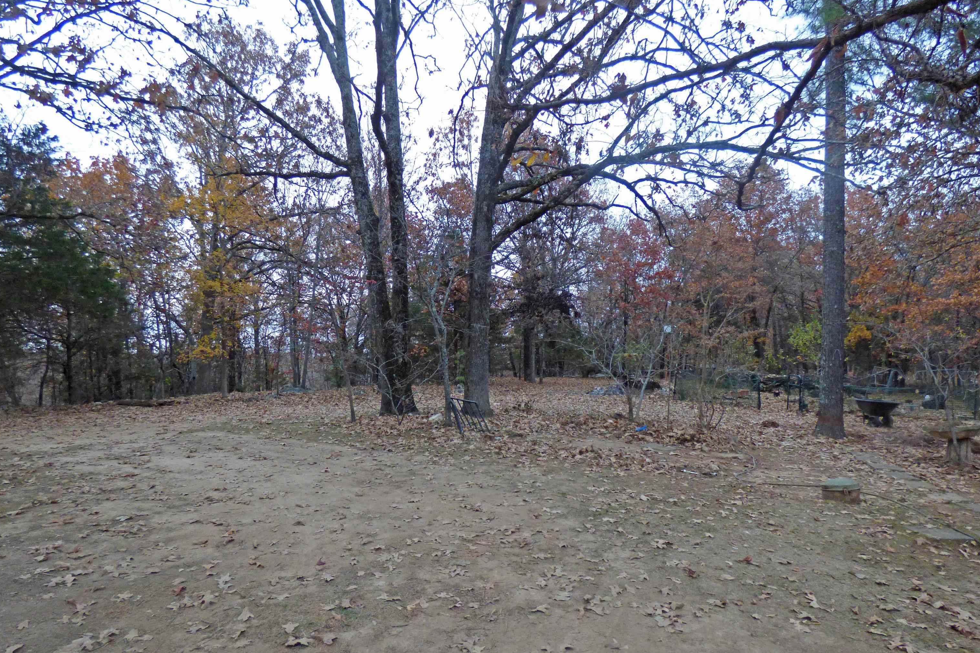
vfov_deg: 59.4
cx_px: 490
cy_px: 359
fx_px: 572
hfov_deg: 81.2
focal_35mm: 21
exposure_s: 1/60
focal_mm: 3.58
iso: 400
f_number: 2.8
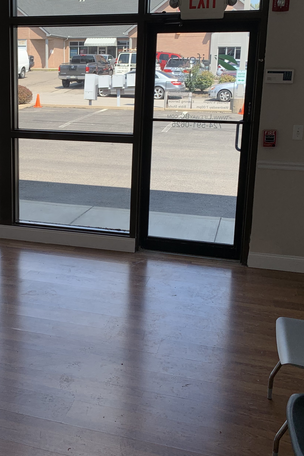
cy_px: 188
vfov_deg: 44.3
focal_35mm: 44
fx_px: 557
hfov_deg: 29.7
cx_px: 54
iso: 25
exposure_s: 1/616
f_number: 1.8
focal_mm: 4.25
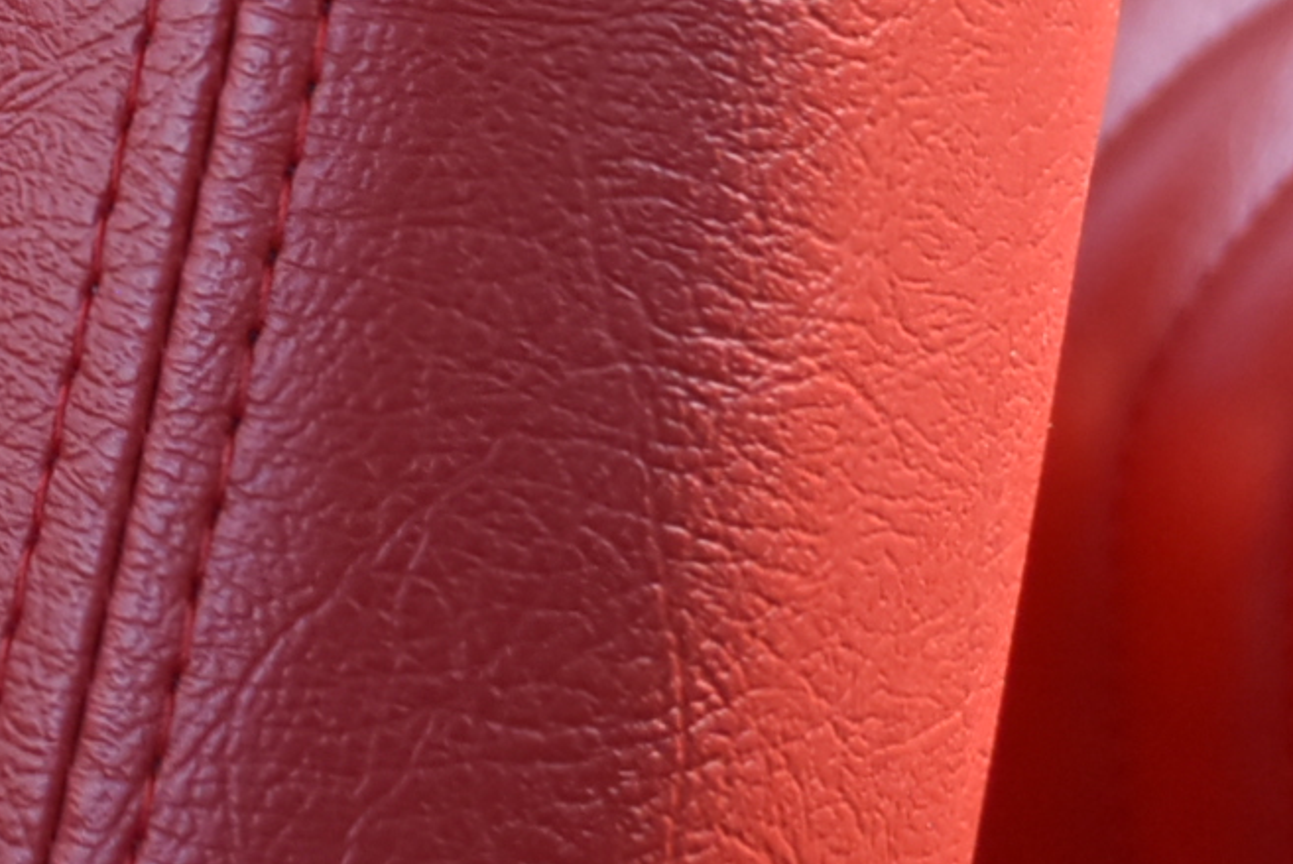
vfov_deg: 7.9
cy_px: -1029
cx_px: -1165
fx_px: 5894
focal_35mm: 164
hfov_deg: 11.5
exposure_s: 1/160
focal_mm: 24
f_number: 6.3
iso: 800
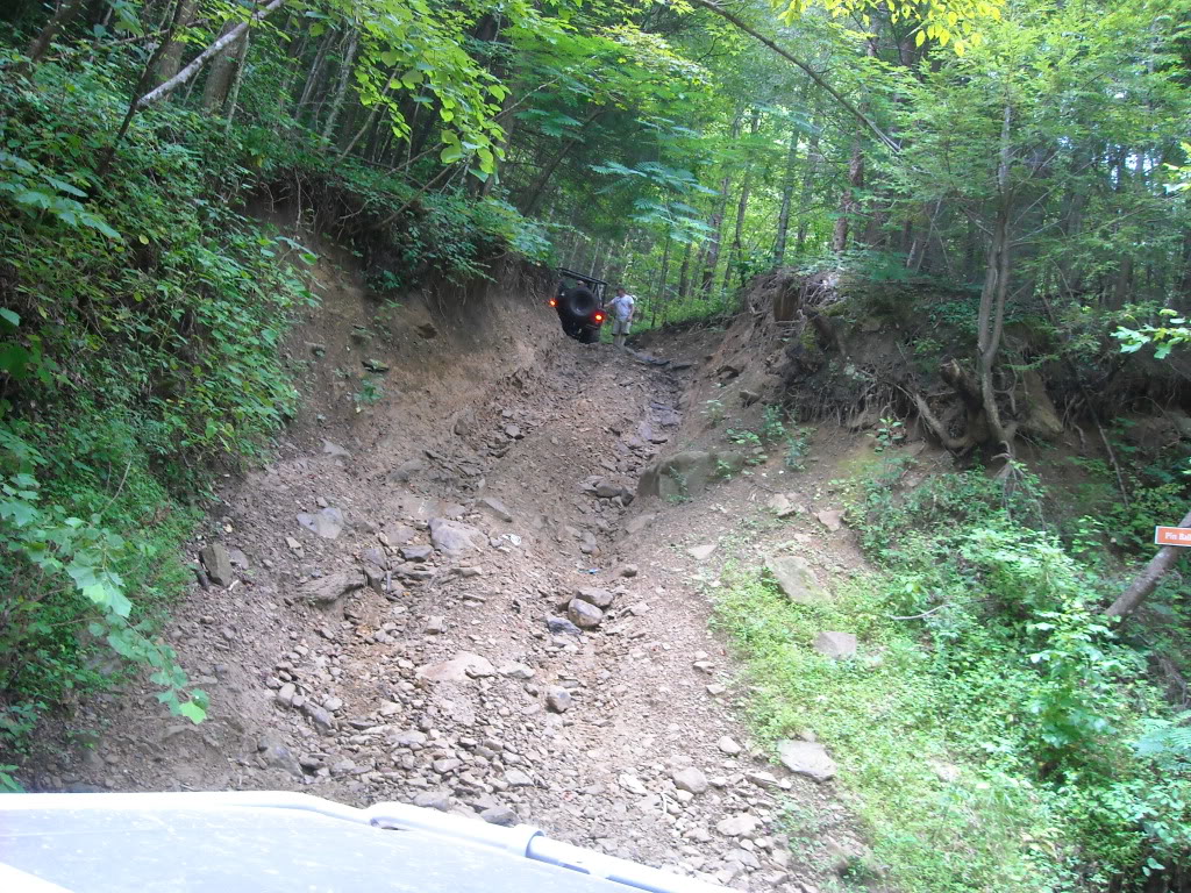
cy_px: 446
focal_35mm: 35
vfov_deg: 40.7
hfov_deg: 52.6
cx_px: 596
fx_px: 1204
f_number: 2.8
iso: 175
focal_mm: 5.7
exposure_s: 1/60
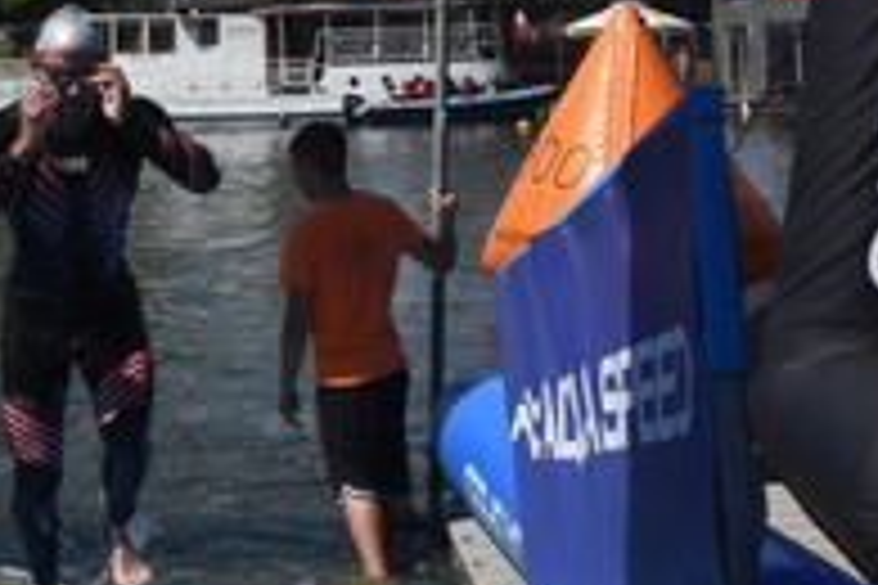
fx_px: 2073
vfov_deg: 15.8
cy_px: 0
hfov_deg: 23.5
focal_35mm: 85
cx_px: 158
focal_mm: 26
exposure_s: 1/1000
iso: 1250
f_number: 16
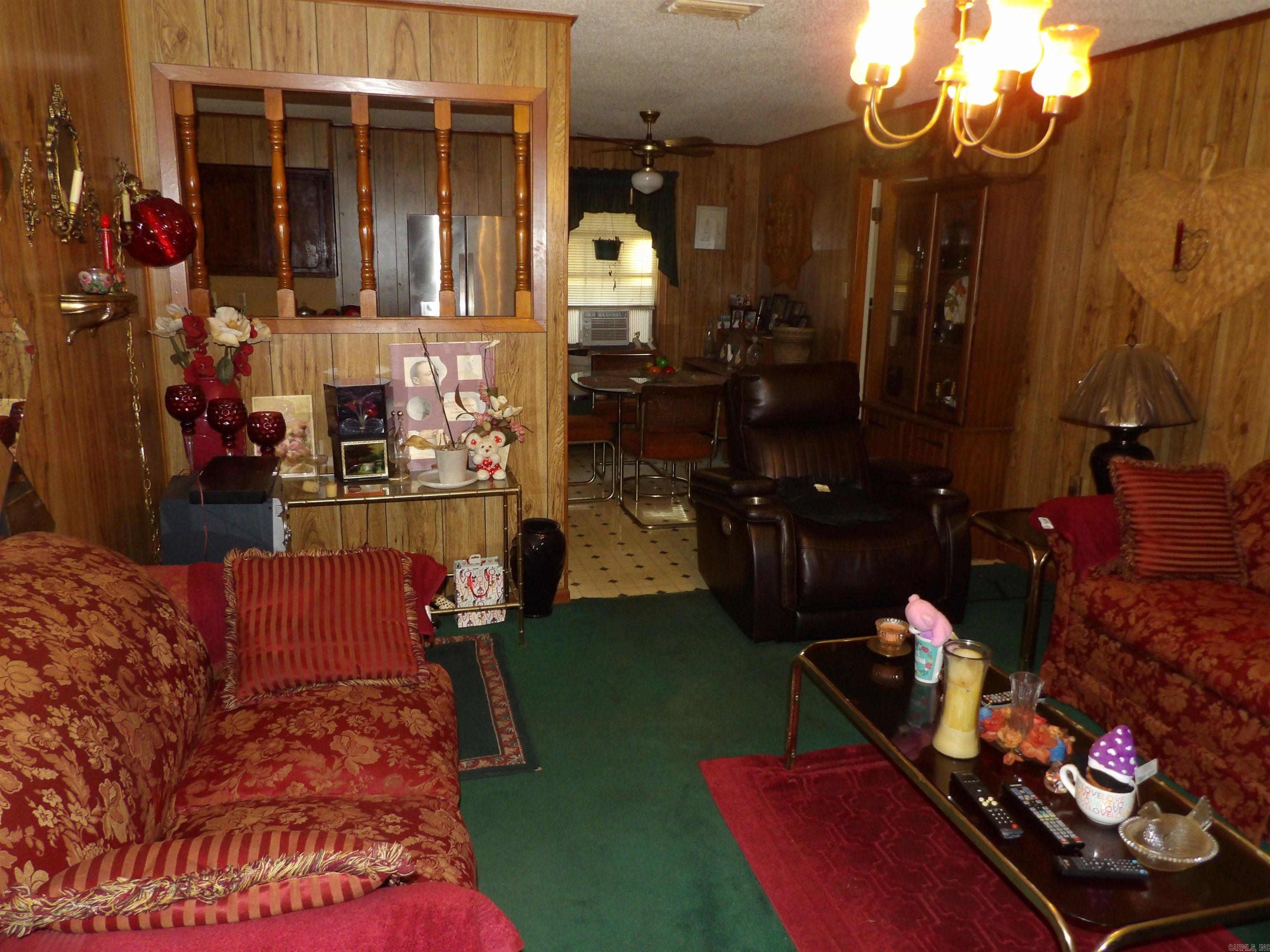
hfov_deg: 71.6
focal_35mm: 24
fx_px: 881
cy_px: 476
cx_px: 635
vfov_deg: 56.8
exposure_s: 1/26
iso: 250
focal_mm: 4.3
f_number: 3.2
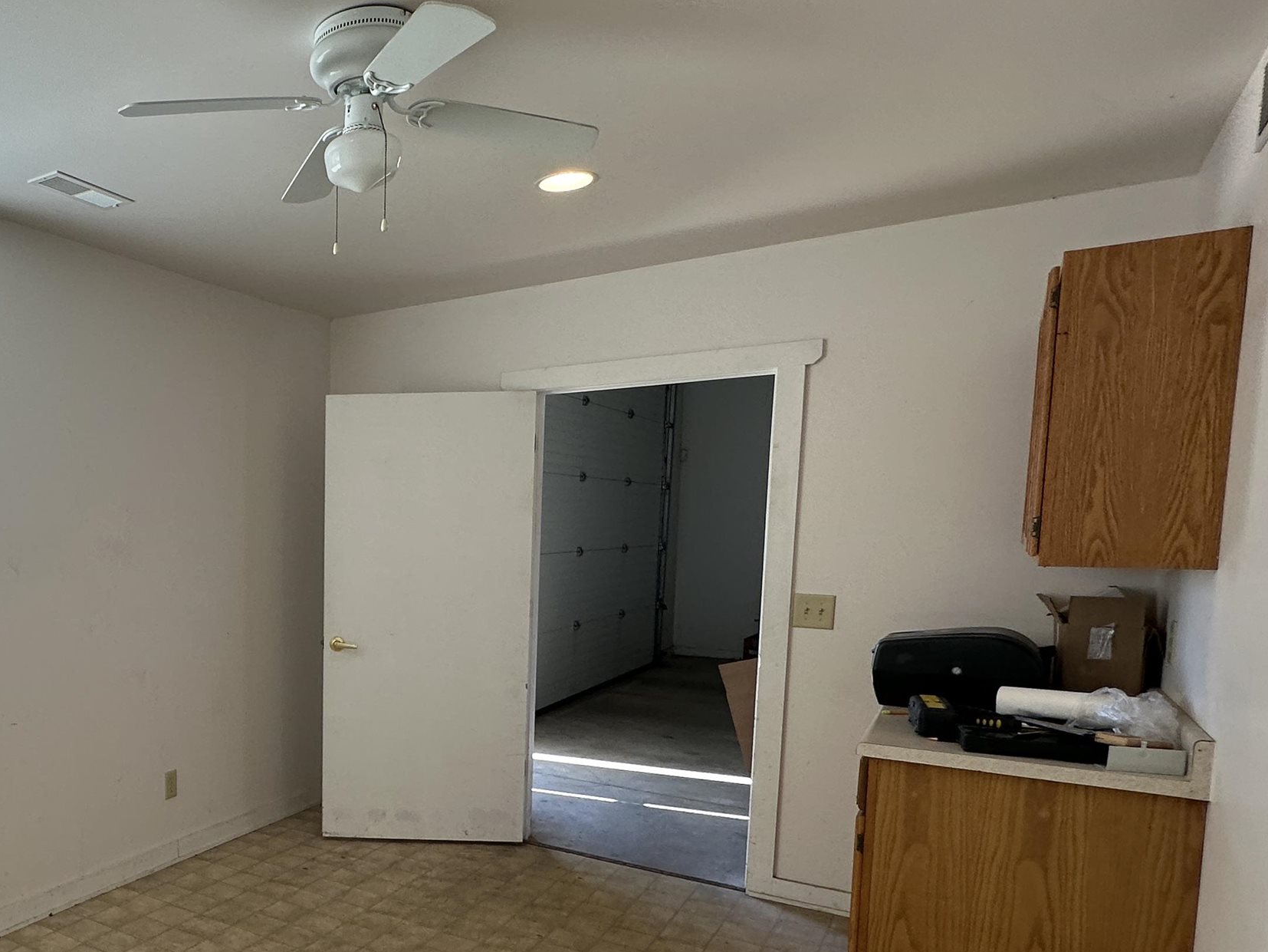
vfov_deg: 52.3
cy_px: 613
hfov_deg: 59.6
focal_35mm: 26
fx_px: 953
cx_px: 182
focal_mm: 2.22
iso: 50
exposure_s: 1/120
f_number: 2.2
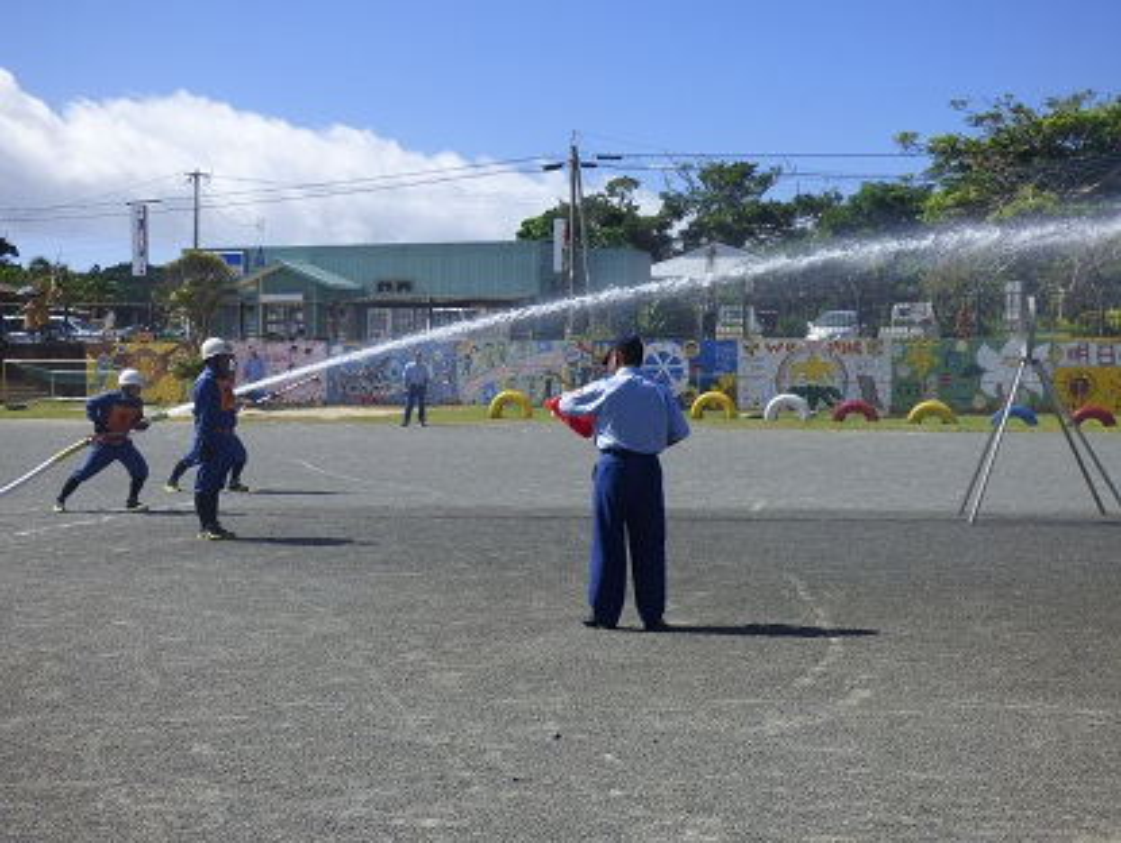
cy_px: 422
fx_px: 1621
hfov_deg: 38.2
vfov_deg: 29.2
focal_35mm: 50
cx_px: 560
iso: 100
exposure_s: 1/1000
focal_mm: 8.68
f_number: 3.8
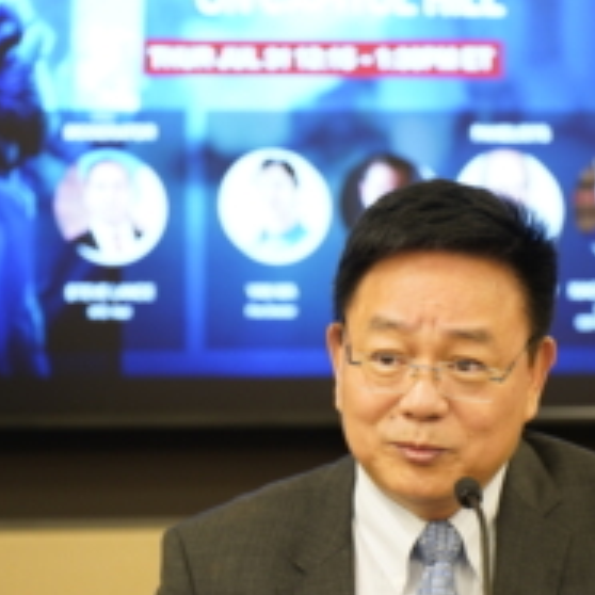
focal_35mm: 329
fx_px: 6398
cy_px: 377
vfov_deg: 5.3
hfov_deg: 5.3
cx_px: 382
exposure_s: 1/60
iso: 640
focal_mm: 180
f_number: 3.2
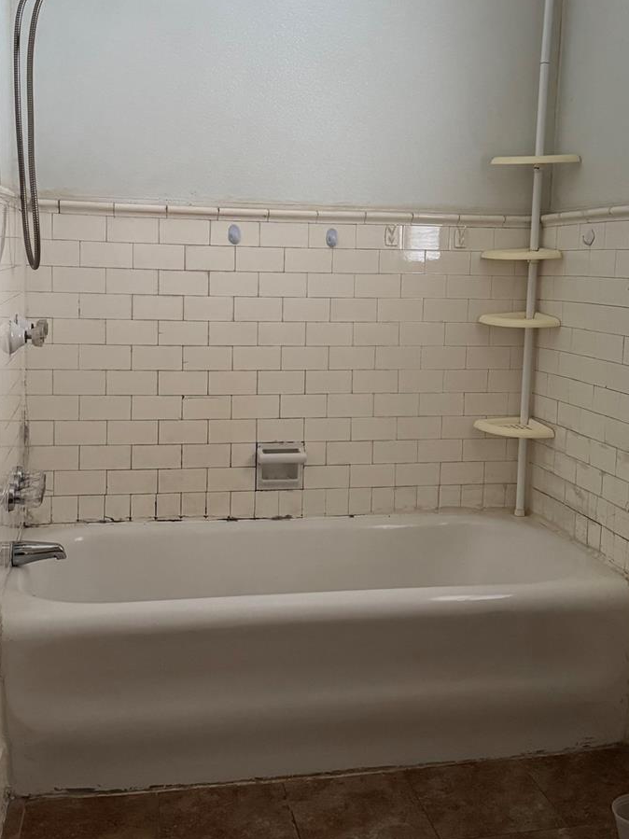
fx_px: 994
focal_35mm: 41
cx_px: 323
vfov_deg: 45.6
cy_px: 350
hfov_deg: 35.1
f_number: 1.78
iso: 800
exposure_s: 1/60
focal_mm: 6.76
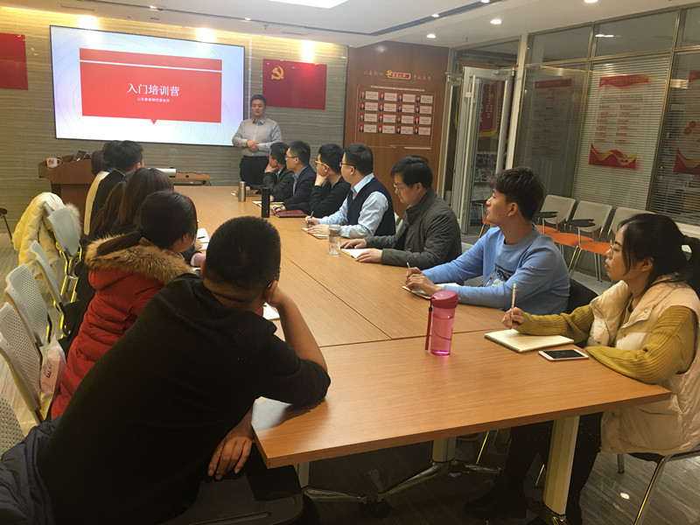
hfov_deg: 61.7
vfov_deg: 48.2
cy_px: 262
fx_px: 586
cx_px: 350
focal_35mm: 29
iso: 40
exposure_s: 1/17
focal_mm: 4.15
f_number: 2.2
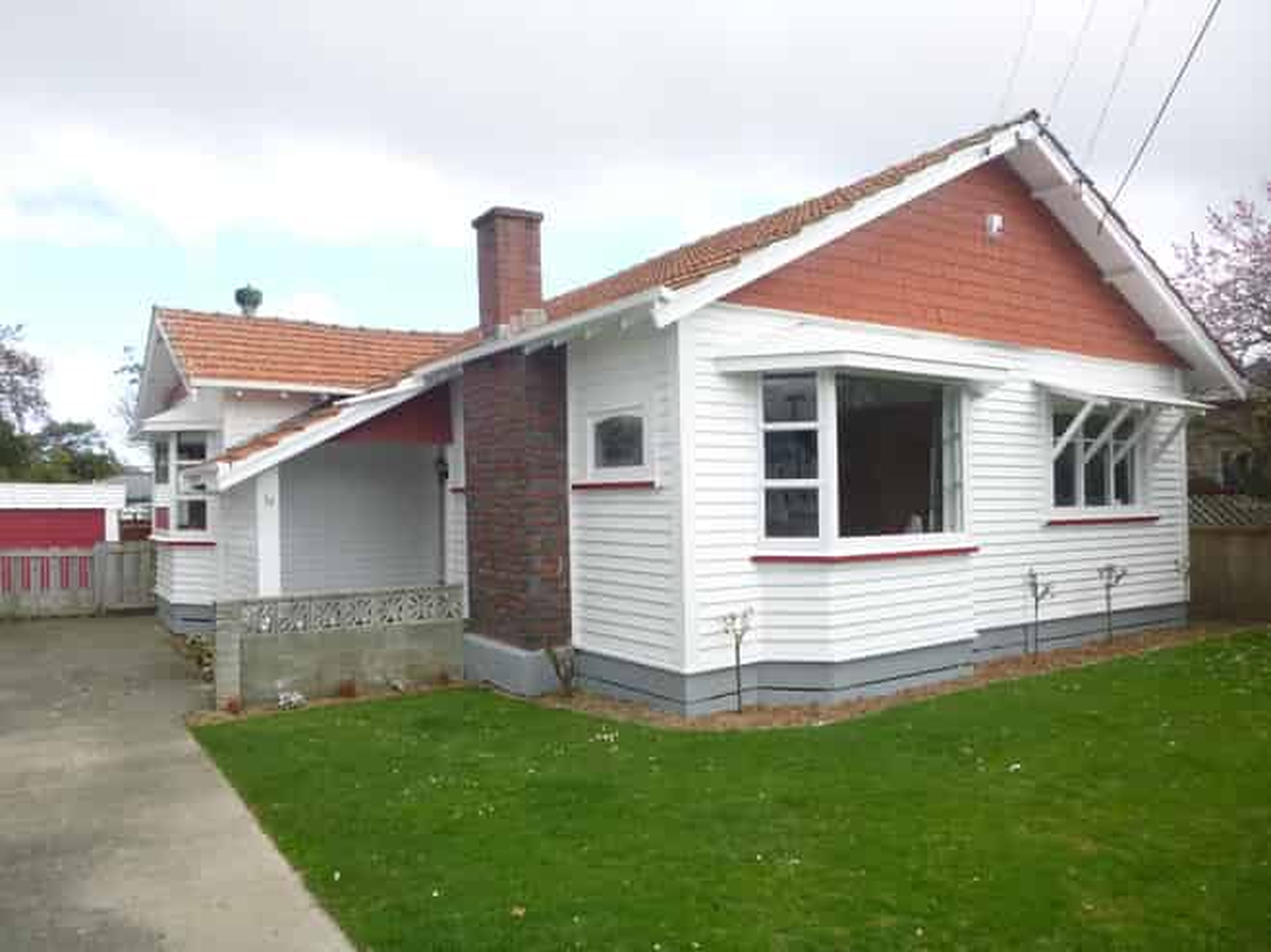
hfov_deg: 69.4
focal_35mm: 25
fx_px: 918
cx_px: 636
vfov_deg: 54.8
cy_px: 476
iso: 100
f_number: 3.9
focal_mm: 4.5
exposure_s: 1/200
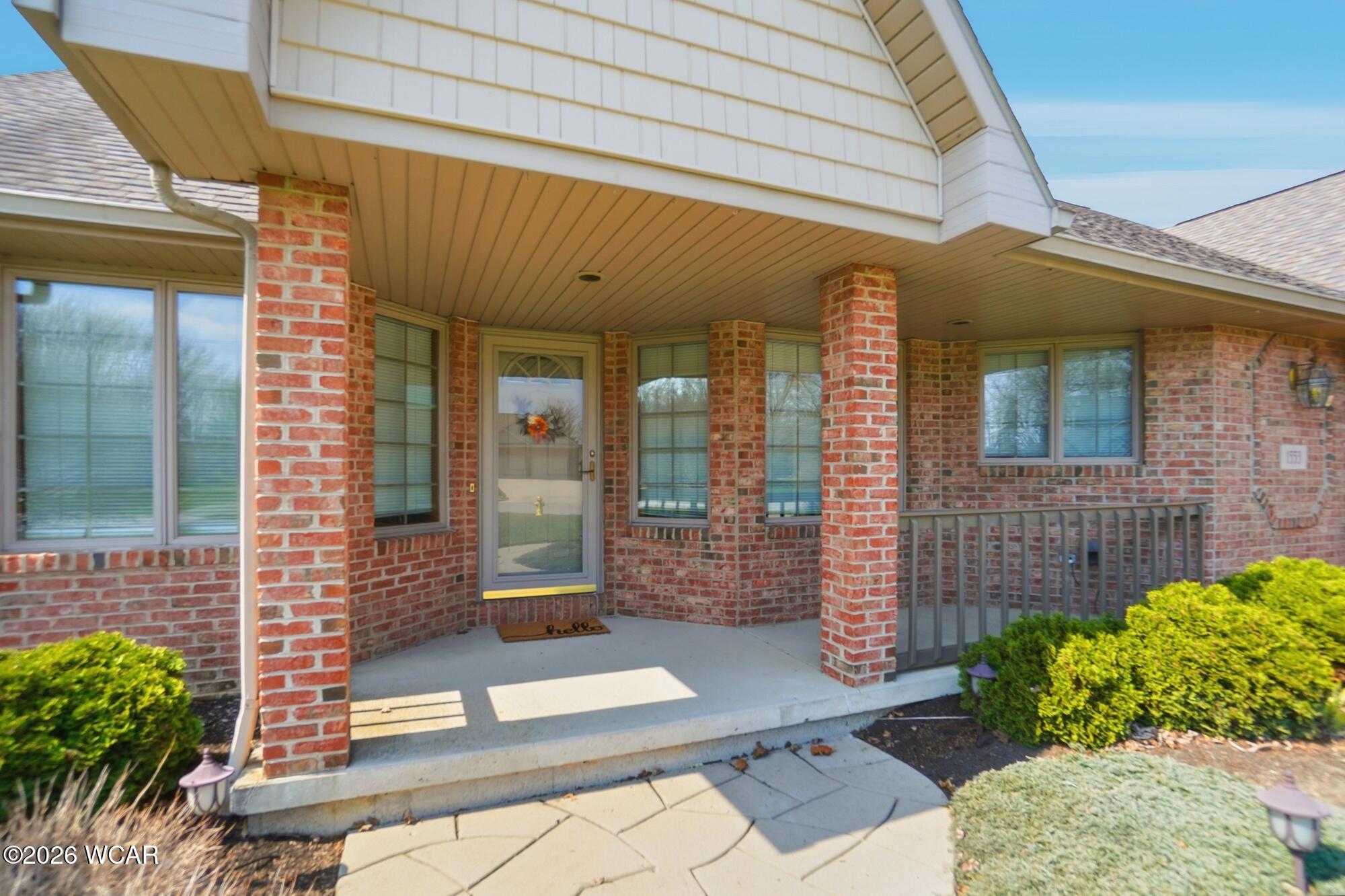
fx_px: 560
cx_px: 672
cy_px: 448
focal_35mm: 15
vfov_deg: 77.3
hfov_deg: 100.4
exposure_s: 1/4000
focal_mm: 10
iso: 125
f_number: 5.6
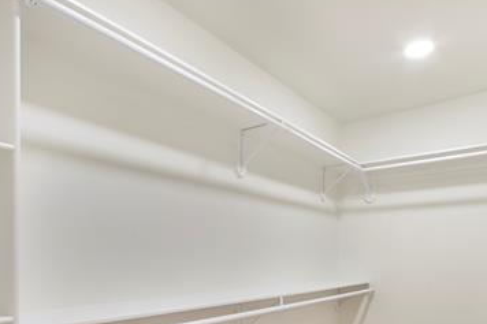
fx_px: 365
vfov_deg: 45.6
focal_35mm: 27
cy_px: 256
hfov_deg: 67.3
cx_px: 227
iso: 100
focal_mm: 10
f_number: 11
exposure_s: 1/4
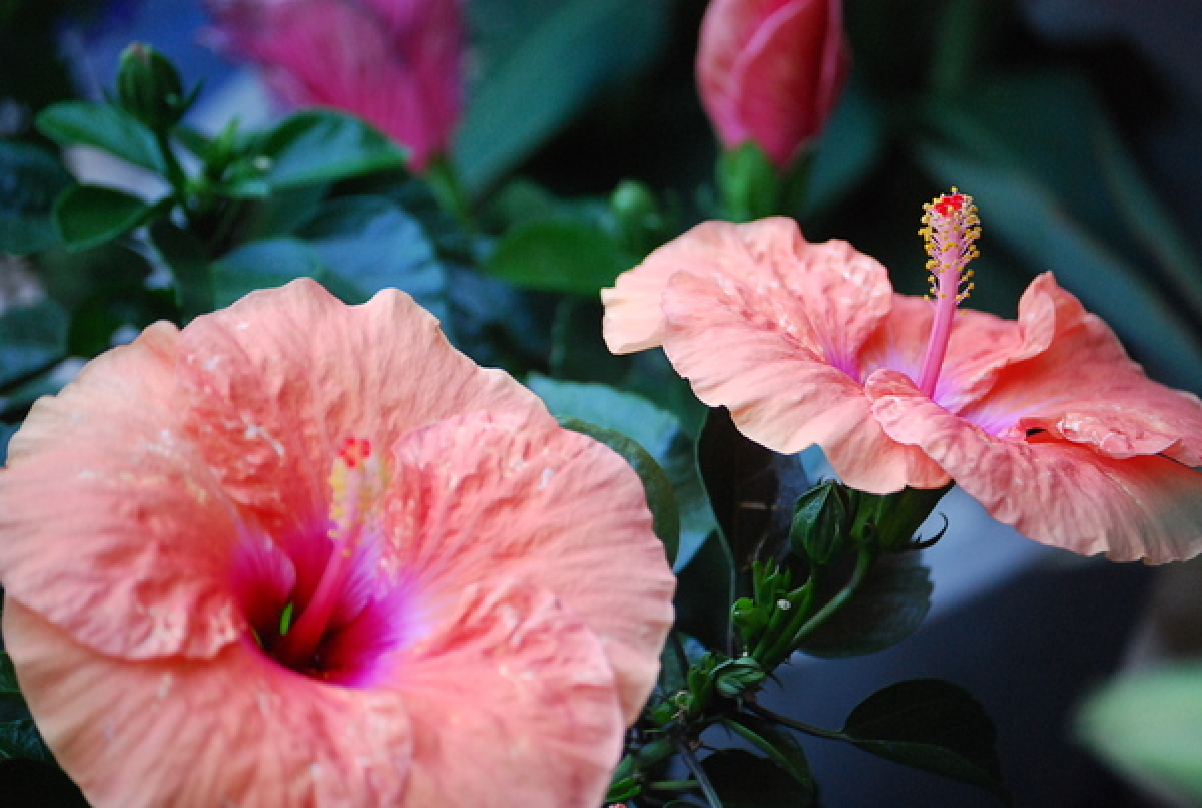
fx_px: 4267
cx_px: 601
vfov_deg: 10.8
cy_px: 404
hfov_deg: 16.0
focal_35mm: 128
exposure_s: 1/125
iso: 1000
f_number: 5.6
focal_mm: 85
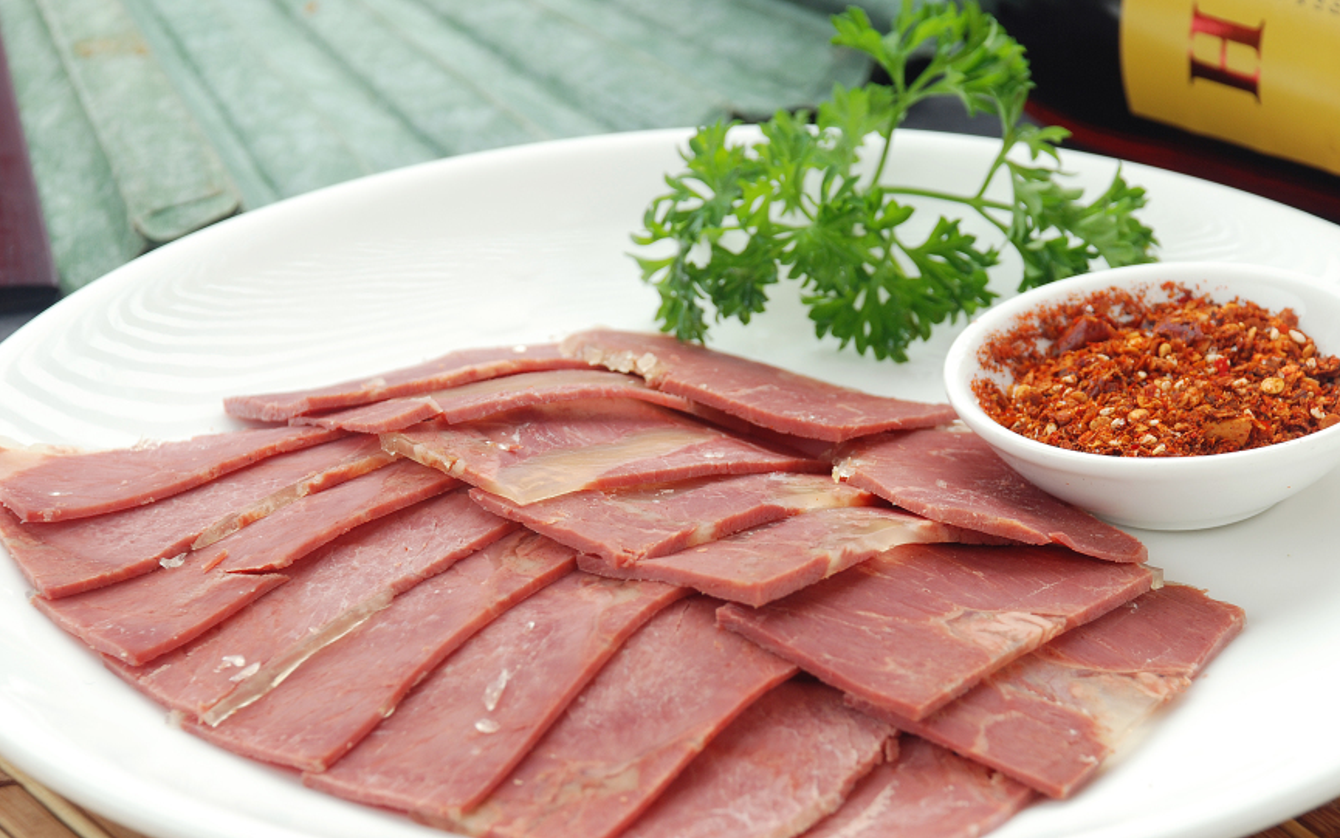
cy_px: 442
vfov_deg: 8.1
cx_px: 754
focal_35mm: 163
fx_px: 5954
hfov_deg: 12.8
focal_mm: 90
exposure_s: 1/2
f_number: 7.1
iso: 100
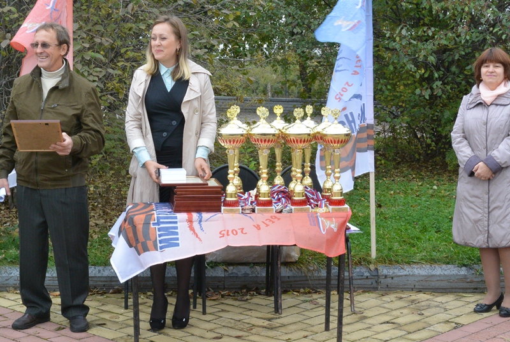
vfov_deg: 18.5
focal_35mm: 74
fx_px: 1050
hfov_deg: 27.3
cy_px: 171
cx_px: 255
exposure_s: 1/125
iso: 720
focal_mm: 27.5
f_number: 5.6
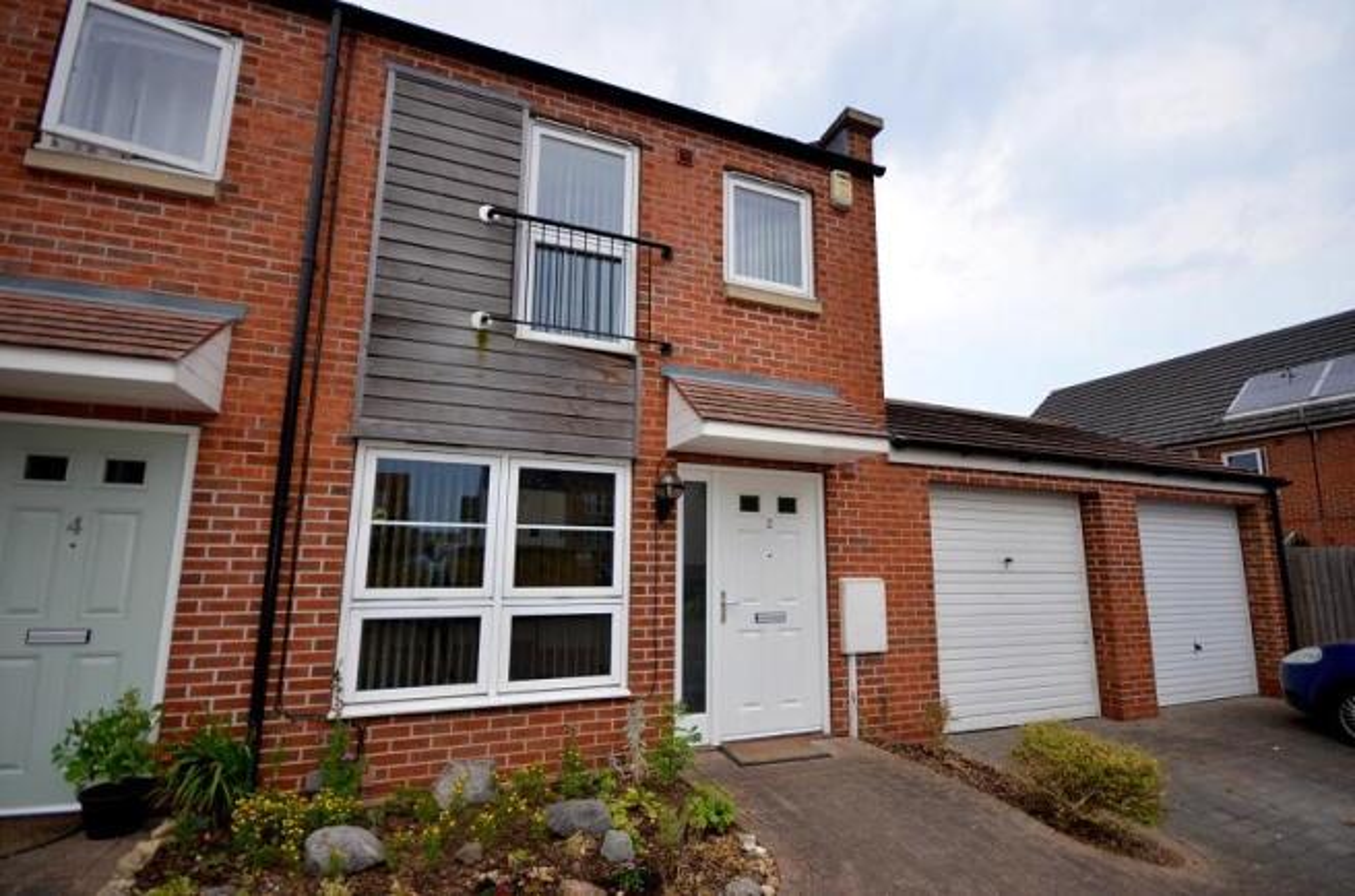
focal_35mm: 15
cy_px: 448
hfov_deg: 100.5
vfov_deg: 77.0
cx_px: 678
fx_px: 563
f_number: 4
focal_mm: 10
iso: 180
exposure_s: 1/250
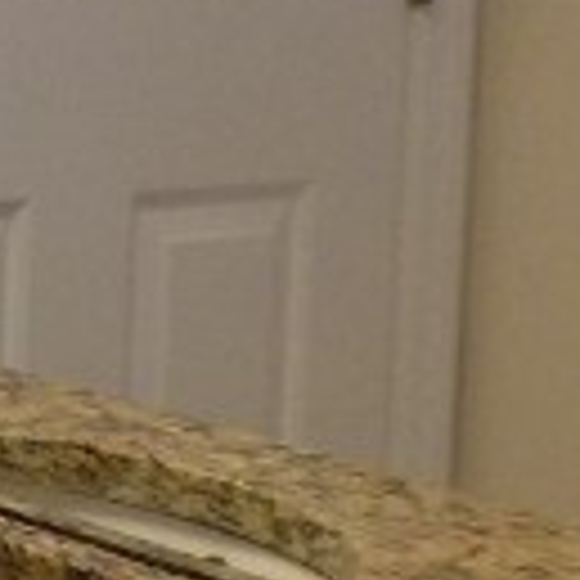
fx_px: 3052
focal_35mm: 161
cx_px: -1034
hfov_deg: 9.2
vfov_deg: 10.8
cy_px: 4
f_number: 3.1
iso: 125
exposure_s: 1/30
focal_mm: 4
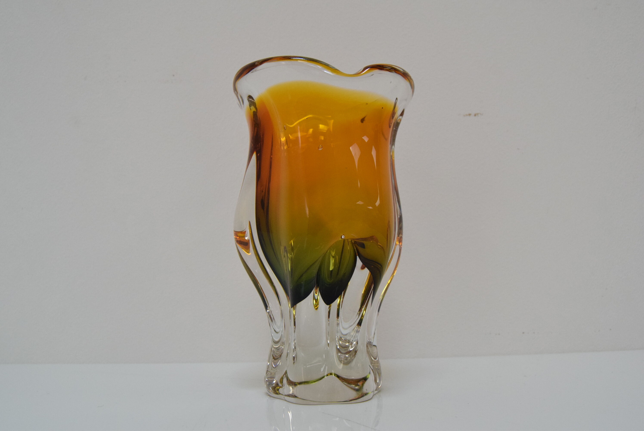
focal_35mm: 33
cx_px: 322
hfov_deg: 57.2
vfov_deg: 40.0
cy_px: 216
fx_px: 591
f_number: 8
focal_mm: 22
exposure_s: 1/250
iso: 1600
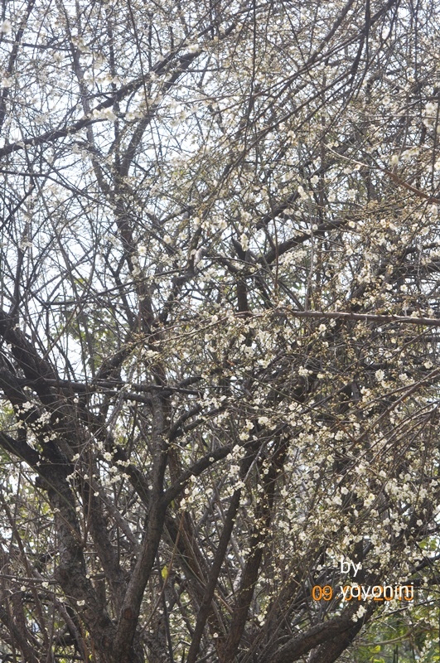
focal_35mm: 142
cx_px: 220
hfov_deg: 9.6
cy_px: 332
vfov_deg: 14.4
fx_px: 2620
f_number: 13
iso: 200
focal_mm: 95
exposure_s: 1/200
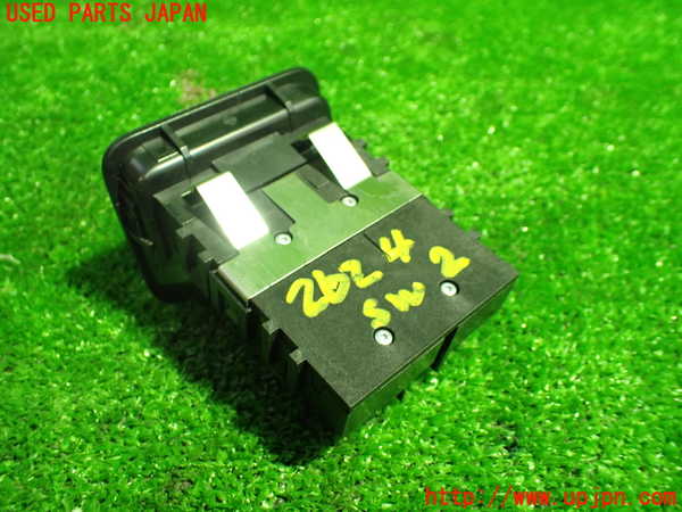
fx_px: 591
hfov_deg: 60.0
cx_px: 341
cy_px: 256
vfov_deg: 46.8
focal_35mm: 30
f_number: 2.3
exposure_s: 1/60
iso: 800
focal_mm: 5.4
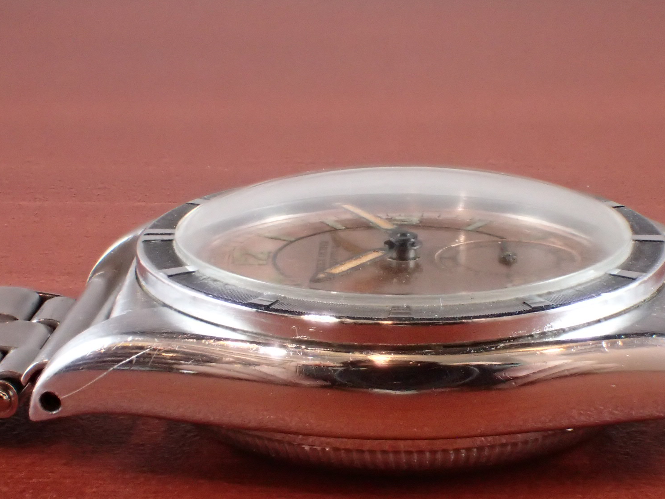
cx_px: 400
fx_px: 1844
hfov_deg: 20.4
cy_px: 265
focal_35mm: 96
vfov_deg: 15.4
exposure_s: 1/80
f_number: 5.6
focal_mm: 13.47
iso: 1000
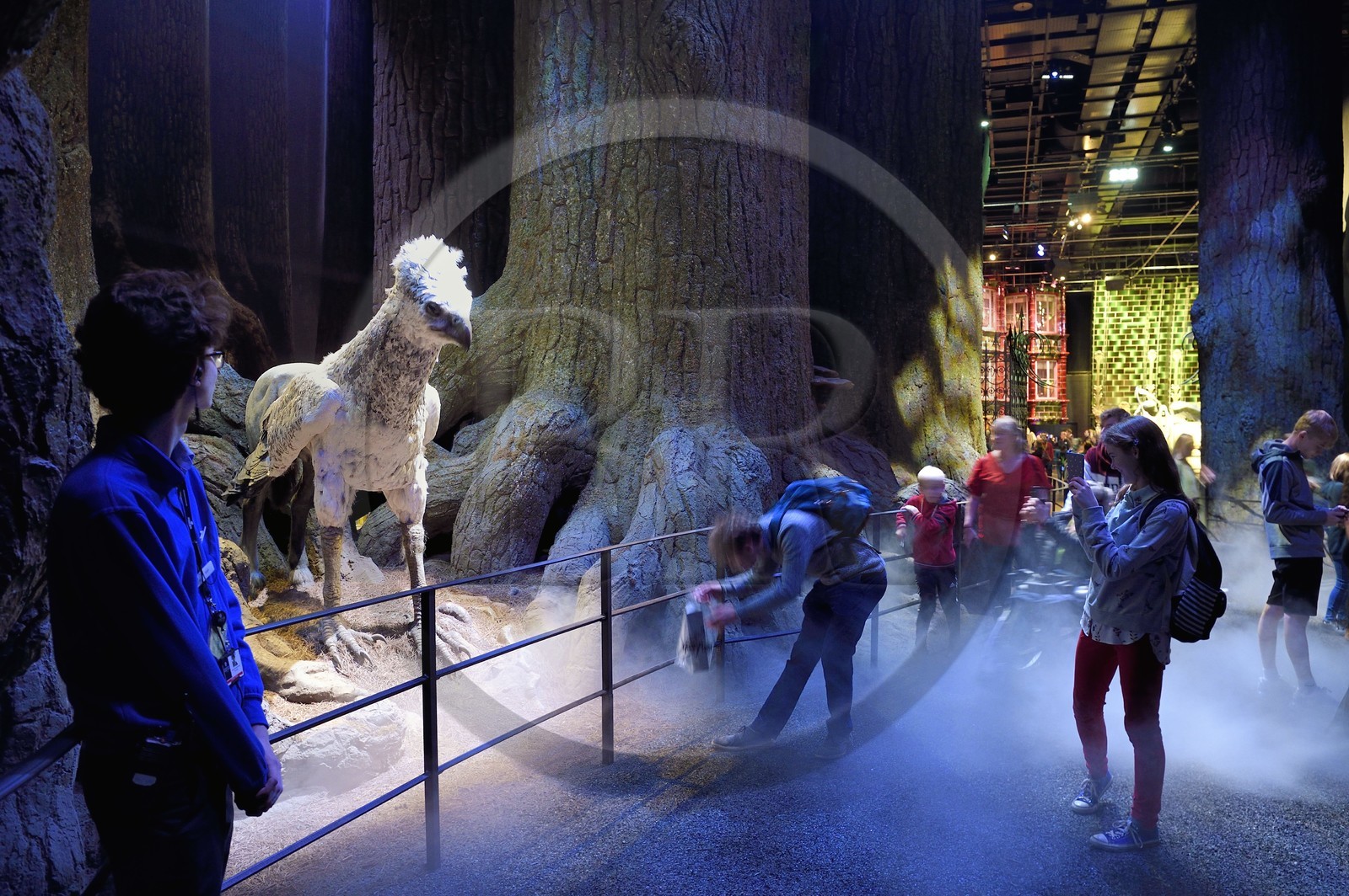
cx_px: 674
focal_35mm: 24
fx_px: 899
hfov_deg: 73.8
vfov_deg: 53.1
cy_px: 448
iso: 1600
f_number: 5.6
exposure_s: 1/5
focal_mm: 24
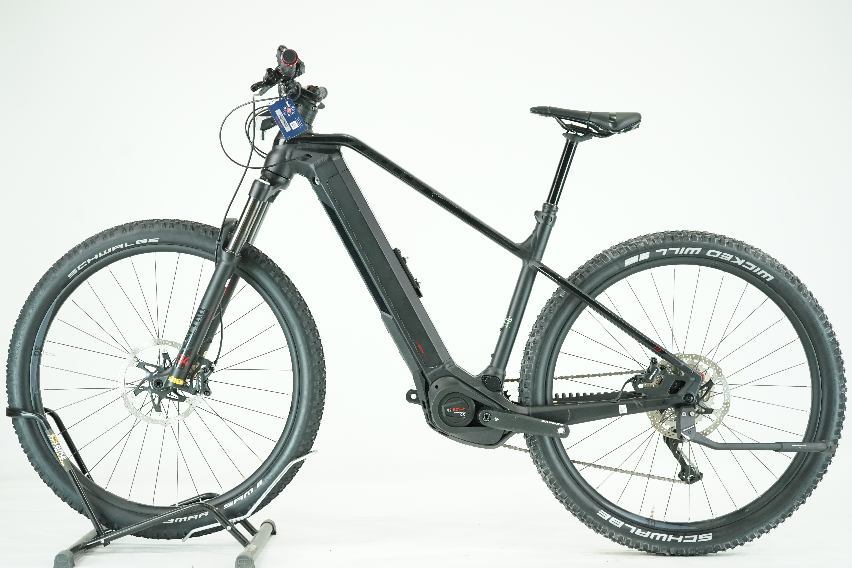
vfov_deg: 25.1
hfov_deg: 36.9
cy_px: 284
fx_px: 1278
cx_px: 426
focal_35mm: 54
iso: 2500
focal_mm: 54
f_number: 5
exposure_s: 1/200
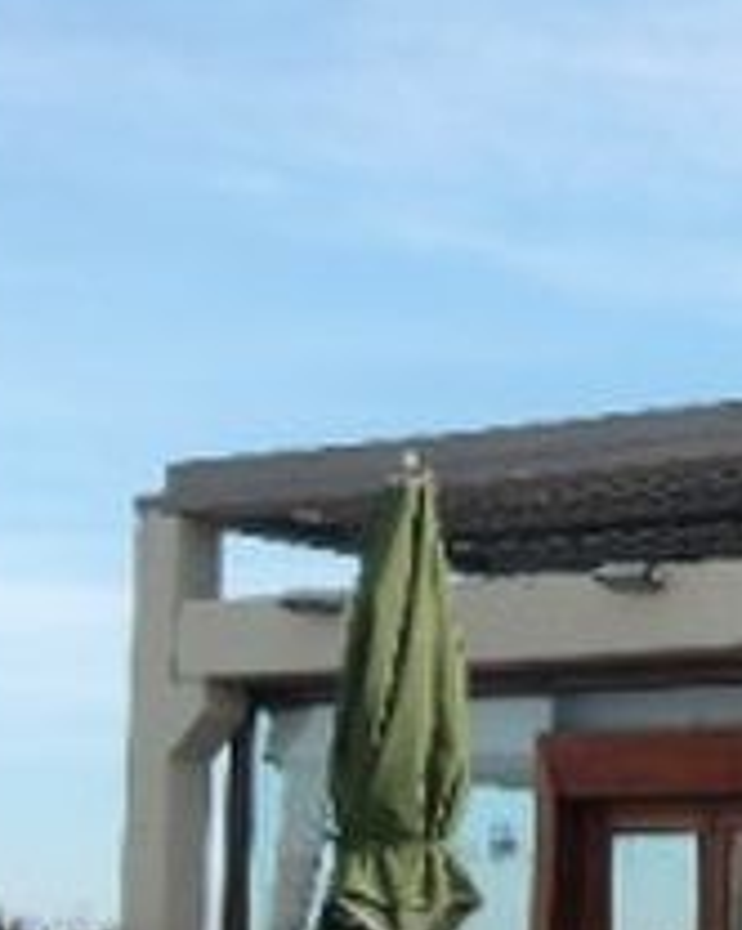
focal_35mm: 119
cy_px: 718
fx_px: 3271
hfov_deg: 12.5
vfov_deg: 16.1
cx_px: 957
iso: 64
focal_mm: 6.9
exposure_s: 1/800
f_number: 3
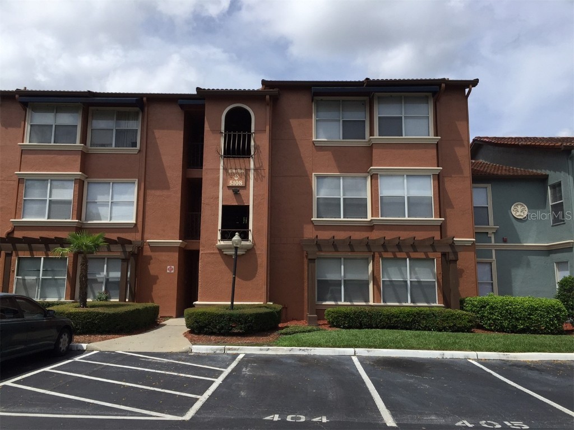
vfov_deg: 48.2
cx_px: 287
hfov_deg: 61.7
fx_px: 481
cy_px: 215
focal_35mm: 29
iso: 32
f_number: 2.2
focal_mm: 4.15
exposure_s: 1/2825
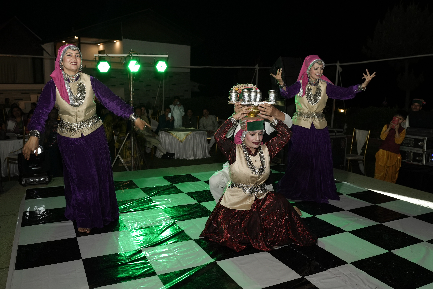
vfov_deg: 43.6
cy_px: 144
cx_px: 216
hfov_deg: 61.9
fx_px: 361
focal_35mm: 30
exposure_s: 1/200
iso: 640
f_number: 3.2
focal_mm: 20
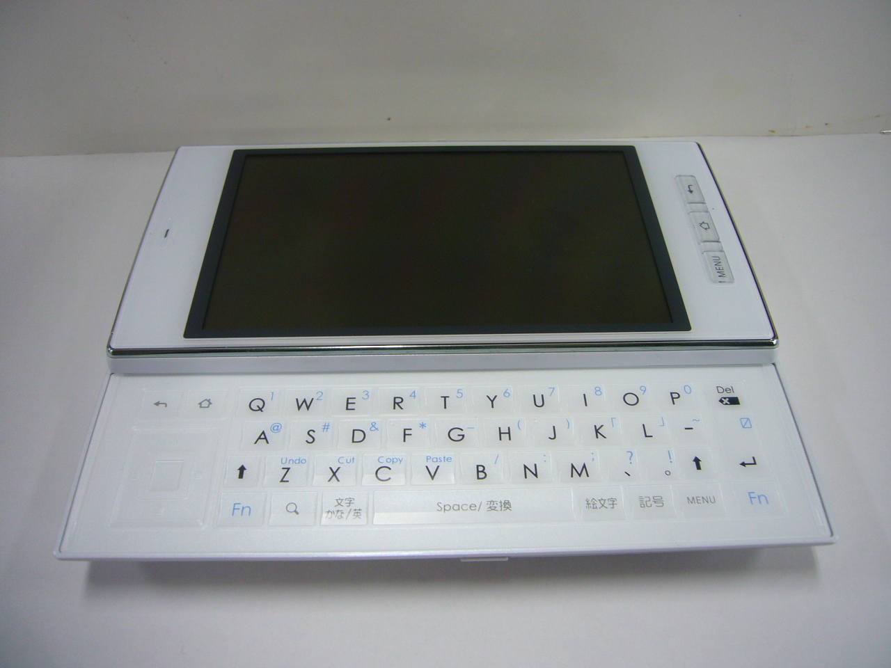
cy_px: 334
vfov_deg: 49.7
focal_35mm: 28
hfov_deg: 63.4
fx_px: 721
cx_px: 446
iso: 100
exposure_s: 1/25
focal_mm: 4.6
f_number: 2.8
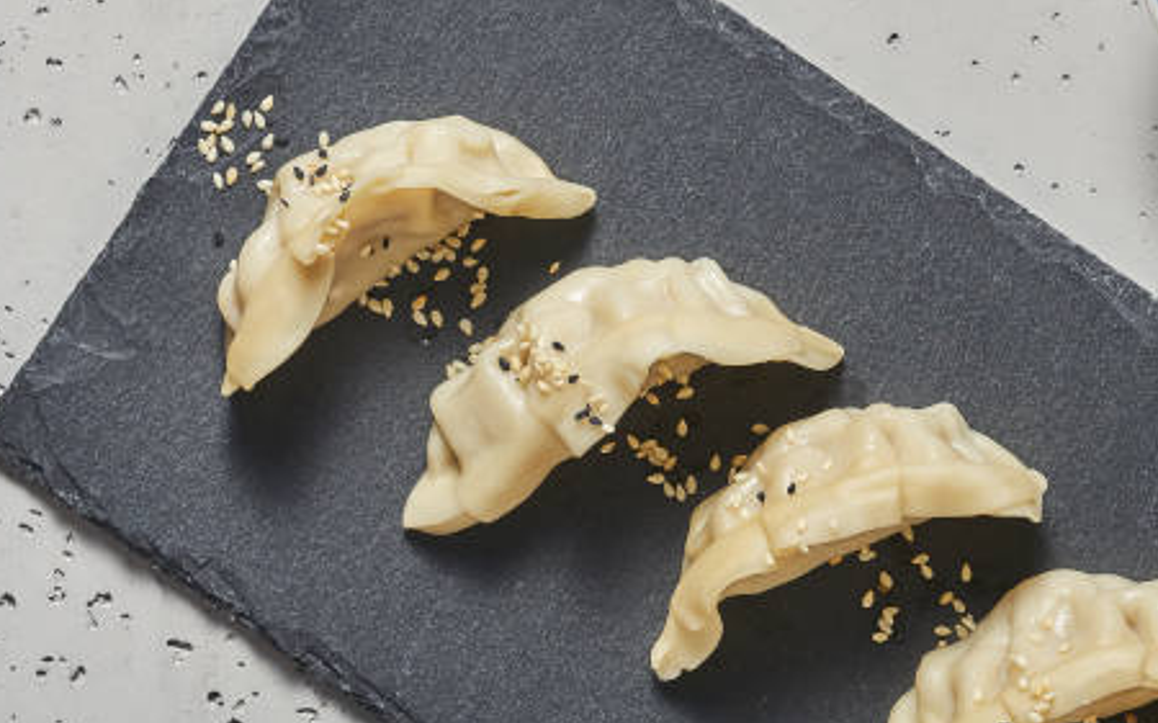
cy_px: 301
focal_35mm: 235
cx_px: 870
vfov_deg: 5.6
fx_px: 7415
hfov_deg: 8.9
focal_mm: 90
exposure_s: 1/125
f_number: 8
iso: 100
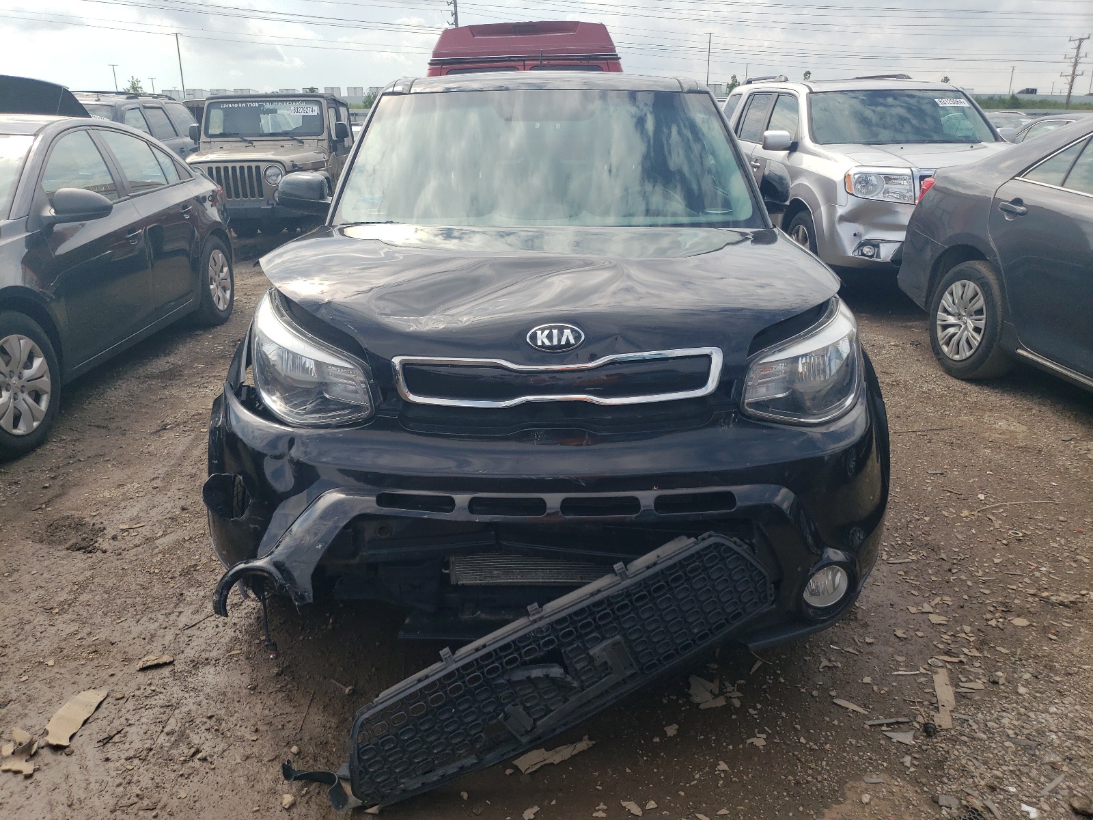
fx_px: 821
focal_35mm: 26
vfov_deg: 53.1
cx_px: 546
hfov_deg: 67.3
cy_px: 410
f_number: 1.5
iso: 50
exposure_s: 1/2000
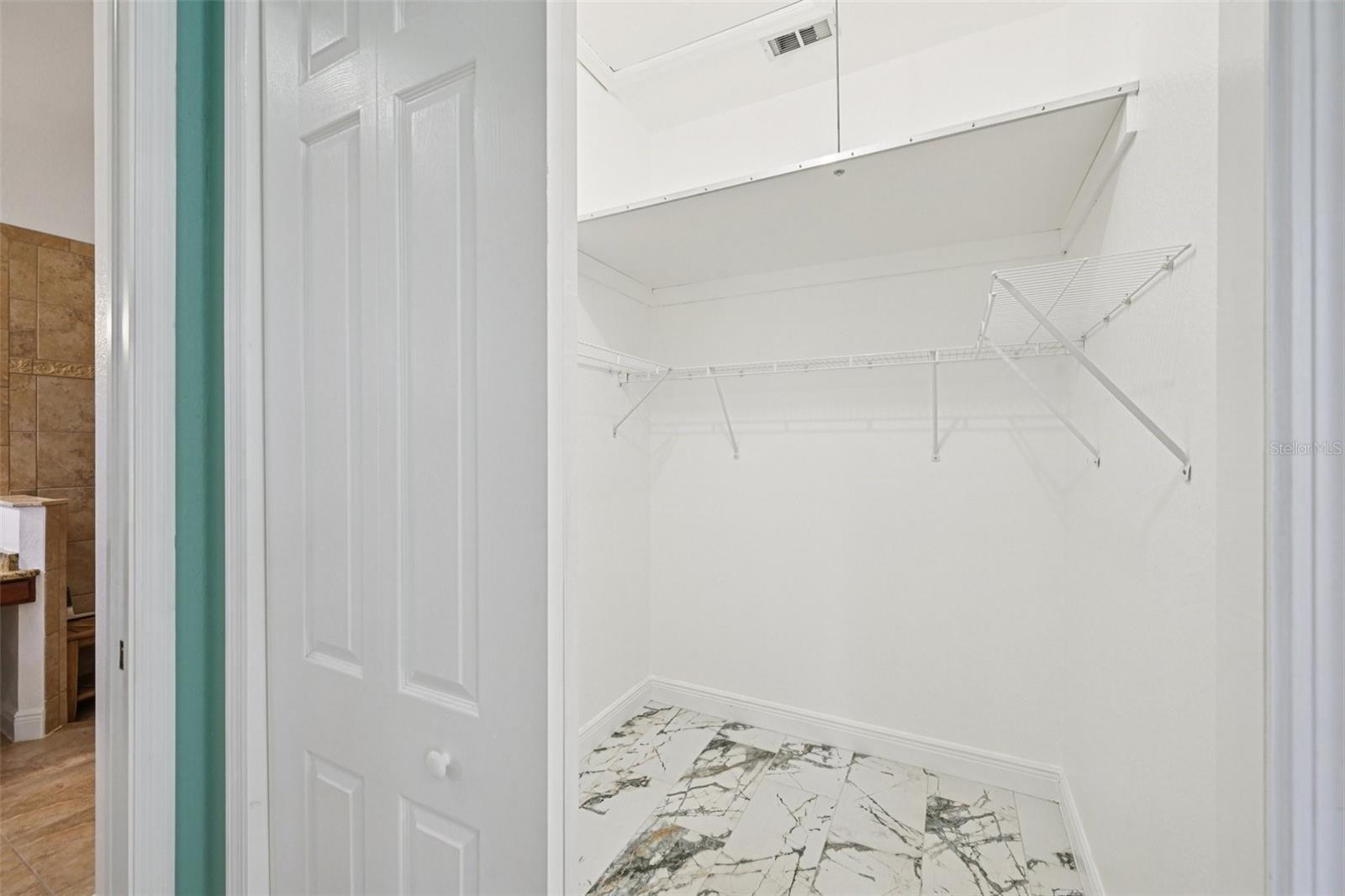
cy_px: 448
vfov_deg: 81.2
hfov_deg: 104.3
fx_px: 523
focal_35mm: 14
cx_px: 672
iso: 400
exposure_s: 1/40
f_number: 8
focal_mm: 14
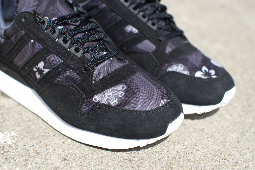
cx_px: 128
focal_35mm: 50
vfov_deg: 27.0
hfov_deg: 39.6
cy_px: 85
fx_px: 354
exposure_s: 1/640
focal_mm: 50
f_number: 4
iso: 80
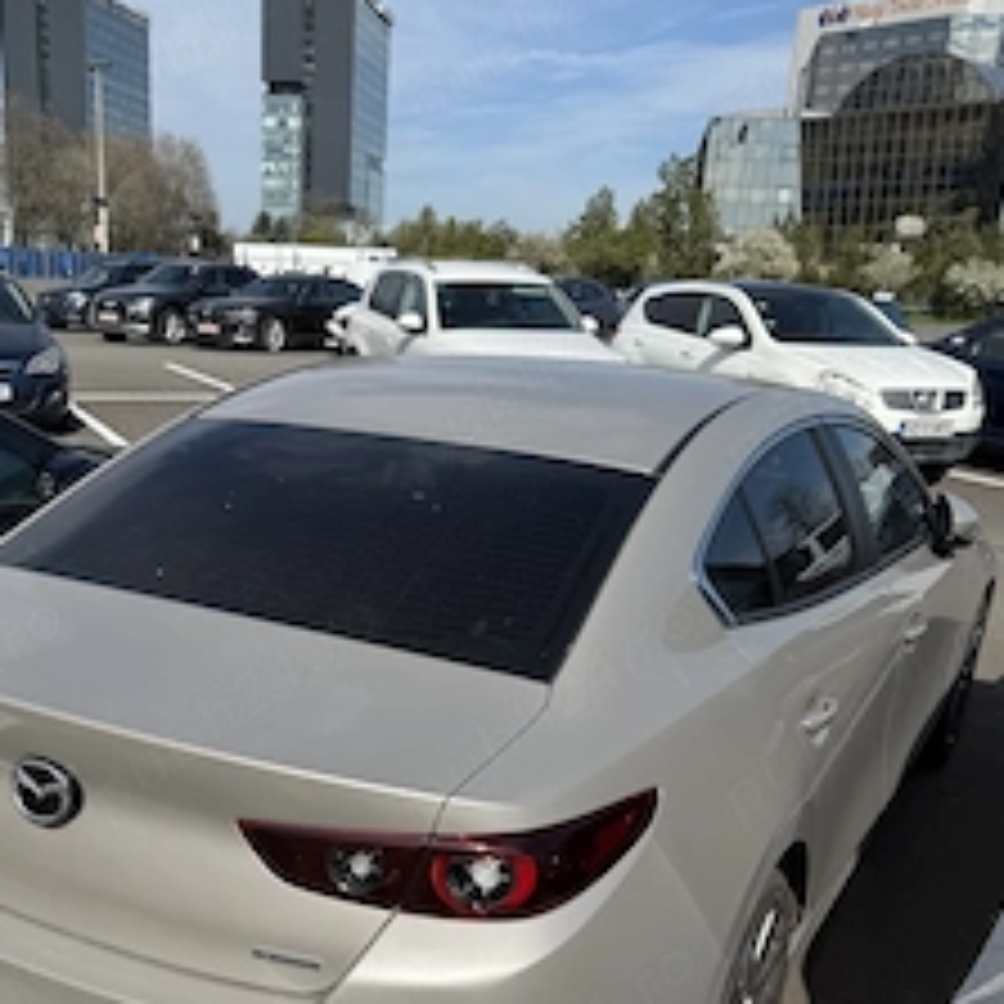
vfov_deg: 42.2
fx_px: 1247
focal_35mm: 38
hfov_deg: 43.6
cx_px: 392
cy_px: 783
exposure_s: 1/7353
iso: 80
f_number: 1.78
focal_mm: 6.76
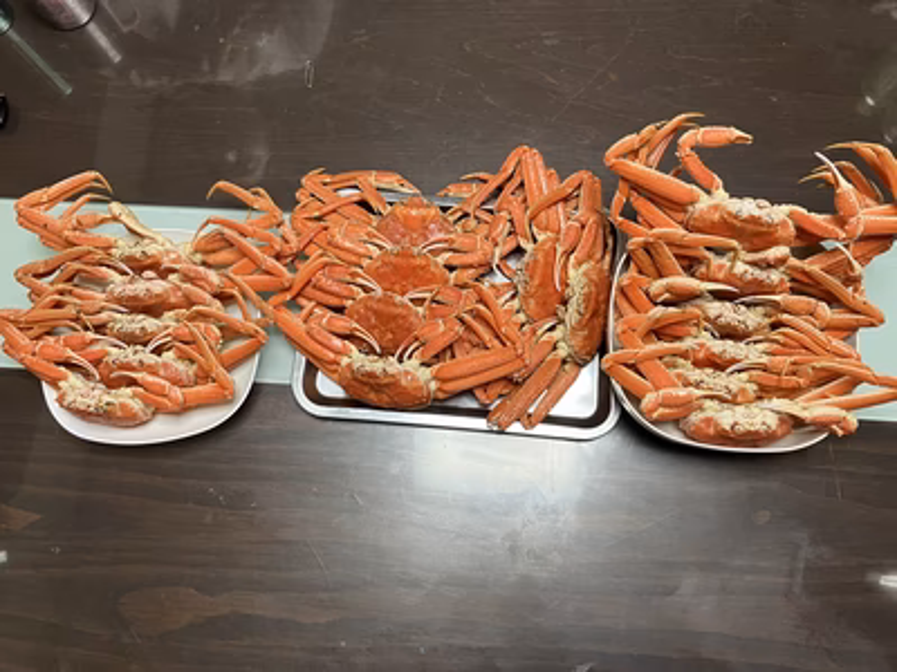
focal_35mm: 28
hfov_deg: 63.4
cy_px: 336
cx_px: 448
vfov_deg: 49.7
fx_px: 726
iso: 125
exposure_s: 1/50
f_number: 1.8
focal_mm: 3.99
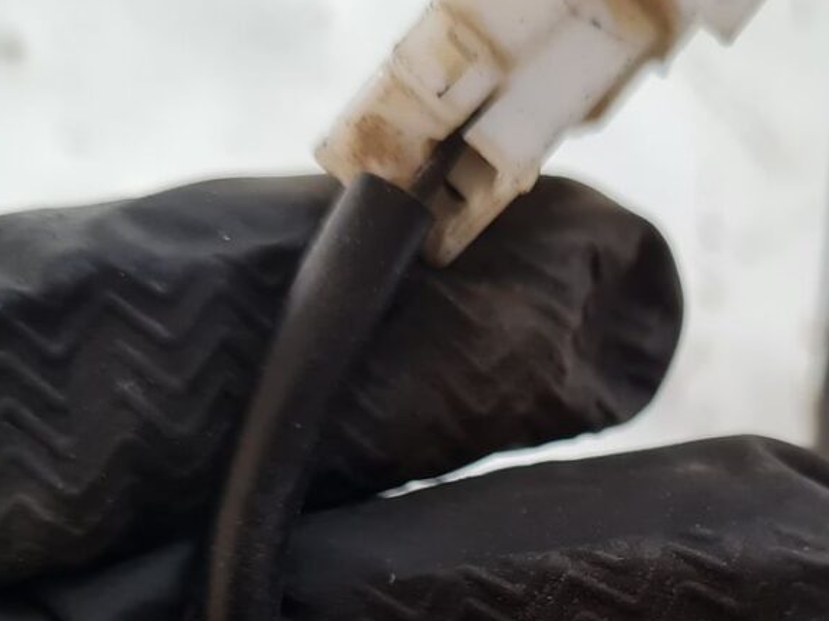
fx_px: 1508
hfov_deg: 30.2
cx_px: 621
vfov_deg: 22.1
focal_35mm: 63
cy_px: 670
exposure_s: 1/100
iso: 160
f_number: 1.8
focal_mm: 5.4
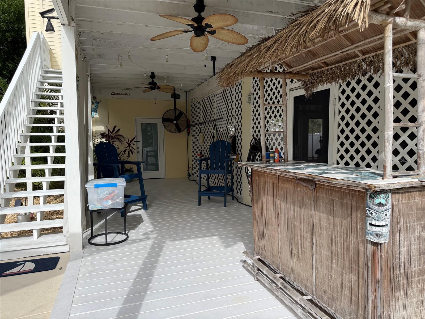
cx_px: 212
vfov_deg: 56.8
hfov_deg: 71.6
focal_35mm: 24
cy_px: 160
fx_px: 295
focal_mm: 6.76
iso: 80
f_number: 1.78
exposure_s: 1/3584
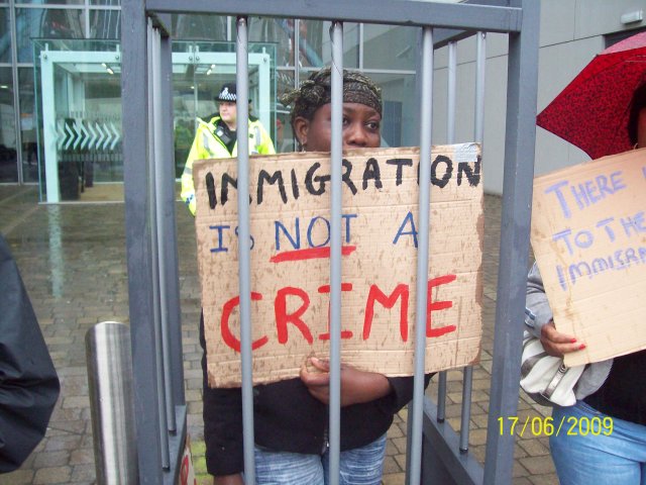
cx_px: 323
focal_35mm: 36
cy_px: 242
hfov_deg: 51.4
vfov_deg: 39.7
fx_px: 672
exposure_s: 1/106
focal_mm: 6
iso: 200
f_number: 2.7
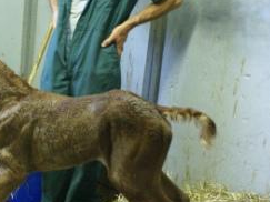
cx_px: 38
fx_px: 624
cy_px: 142
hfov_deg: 23.9
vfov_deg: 18.3
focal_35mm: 80
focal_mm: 30
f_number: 5
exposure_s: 1/20
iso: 800
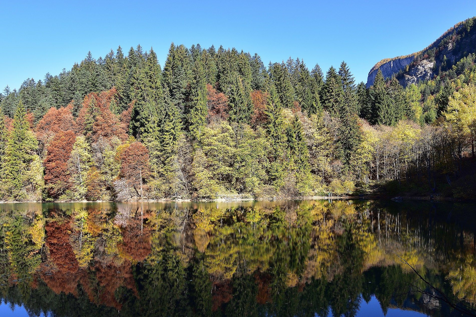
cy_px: 189
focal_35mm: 25
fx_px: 326
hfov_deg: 71.9
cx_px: 204
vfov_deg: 51.6
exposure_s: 1/160
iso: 100
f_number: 6.3
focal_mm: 13
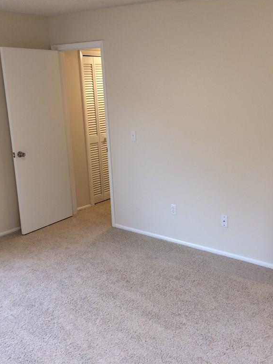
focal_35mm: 39
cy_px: 181
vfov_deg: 47.9
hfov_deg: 36.5
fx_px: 410
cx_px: 182
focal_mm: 4.15
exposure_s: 1/30
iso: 64
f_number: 2.2
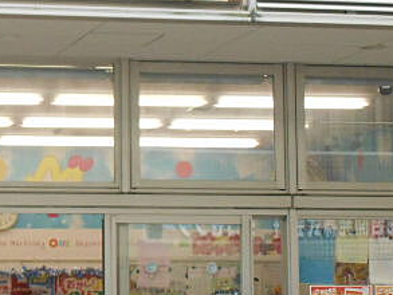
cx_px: 23
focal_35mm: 166
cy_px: 160
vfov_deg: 8.9
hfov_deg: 11.8
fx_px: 1885
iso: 560
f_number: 5.8
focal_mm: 13.5
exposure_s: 1/250
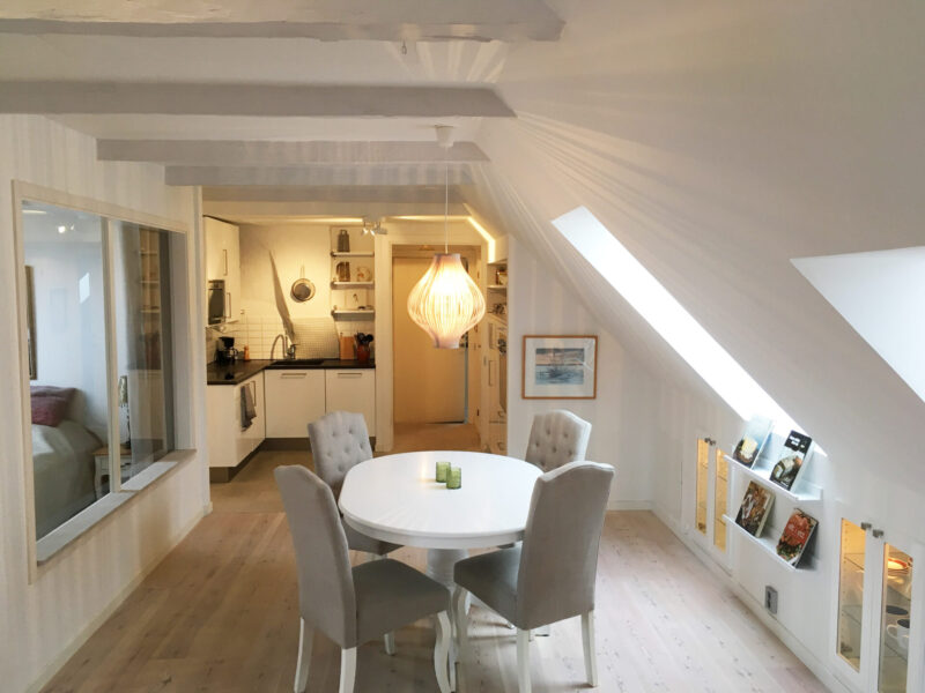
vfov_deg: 48.2
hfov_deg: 61.7
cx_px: 462
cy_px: 346
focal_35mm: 29
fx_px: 775
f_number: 2.2
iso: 100
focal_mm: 4.15
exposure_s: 1/33
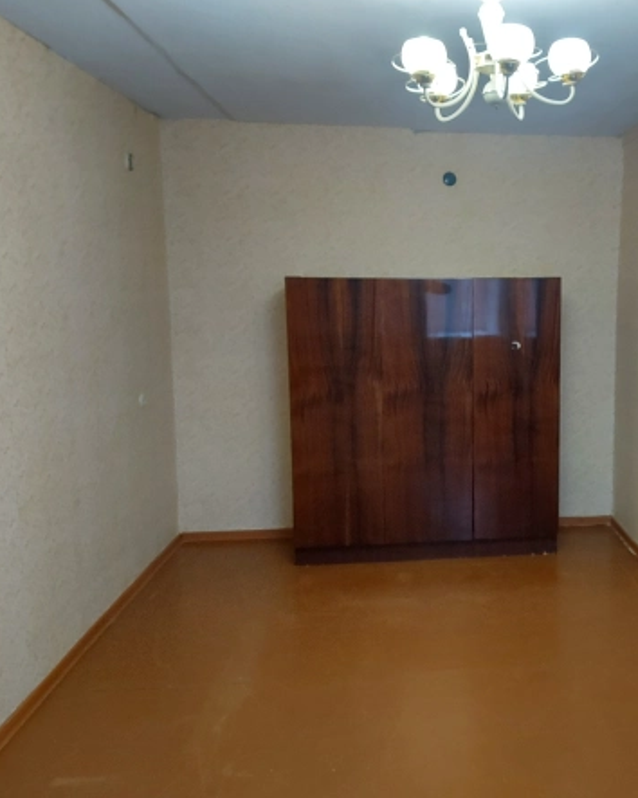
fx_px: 779
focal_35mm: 33
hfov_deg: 42.8
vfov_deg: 54.2
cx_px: 496
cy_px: 398
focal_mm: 5.23
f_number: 1.8
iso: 320
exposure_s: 1/25
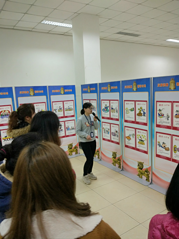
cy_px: 120
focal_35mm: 28
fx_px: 193
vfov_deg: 63.4
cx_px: 90
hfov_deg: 49.7
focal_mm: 4.26
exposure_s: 1/25
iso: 330
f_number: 2
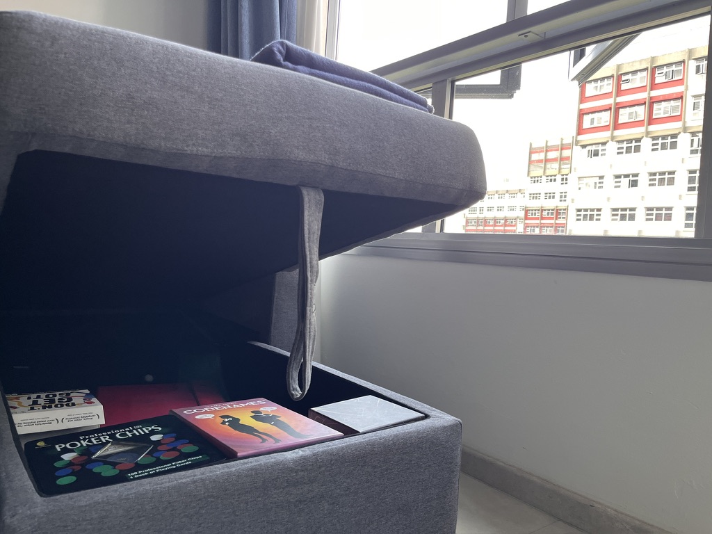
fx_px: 535
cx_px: 356
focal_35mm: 26
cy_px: 267
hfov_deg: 67.3
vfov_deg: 53.1
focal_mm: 5.1
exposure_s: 1/103
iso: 125
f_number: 1.6
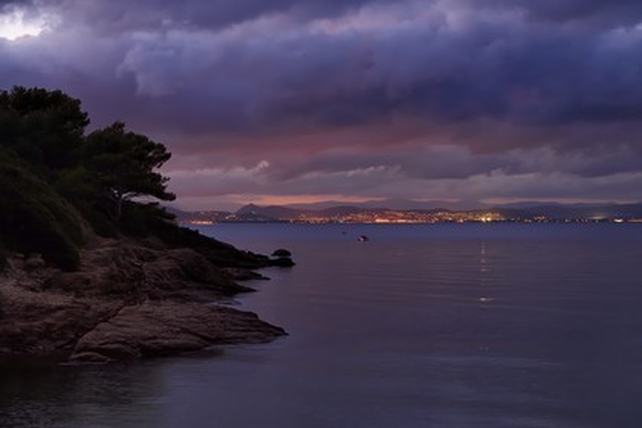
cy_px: 214
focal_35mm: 70
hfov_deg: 28.8
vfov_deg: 19.5
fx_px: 1248
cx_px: 321
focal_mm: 70
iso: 1600
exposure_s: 1/3.33
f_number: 4
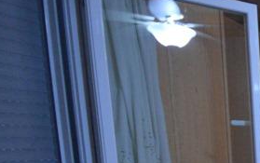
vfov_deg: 21.2
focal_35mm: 56
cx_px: 437
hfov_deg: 23.7
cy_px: 208
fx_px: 397
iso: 2800
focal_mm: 10
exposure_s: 1/60
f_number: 4
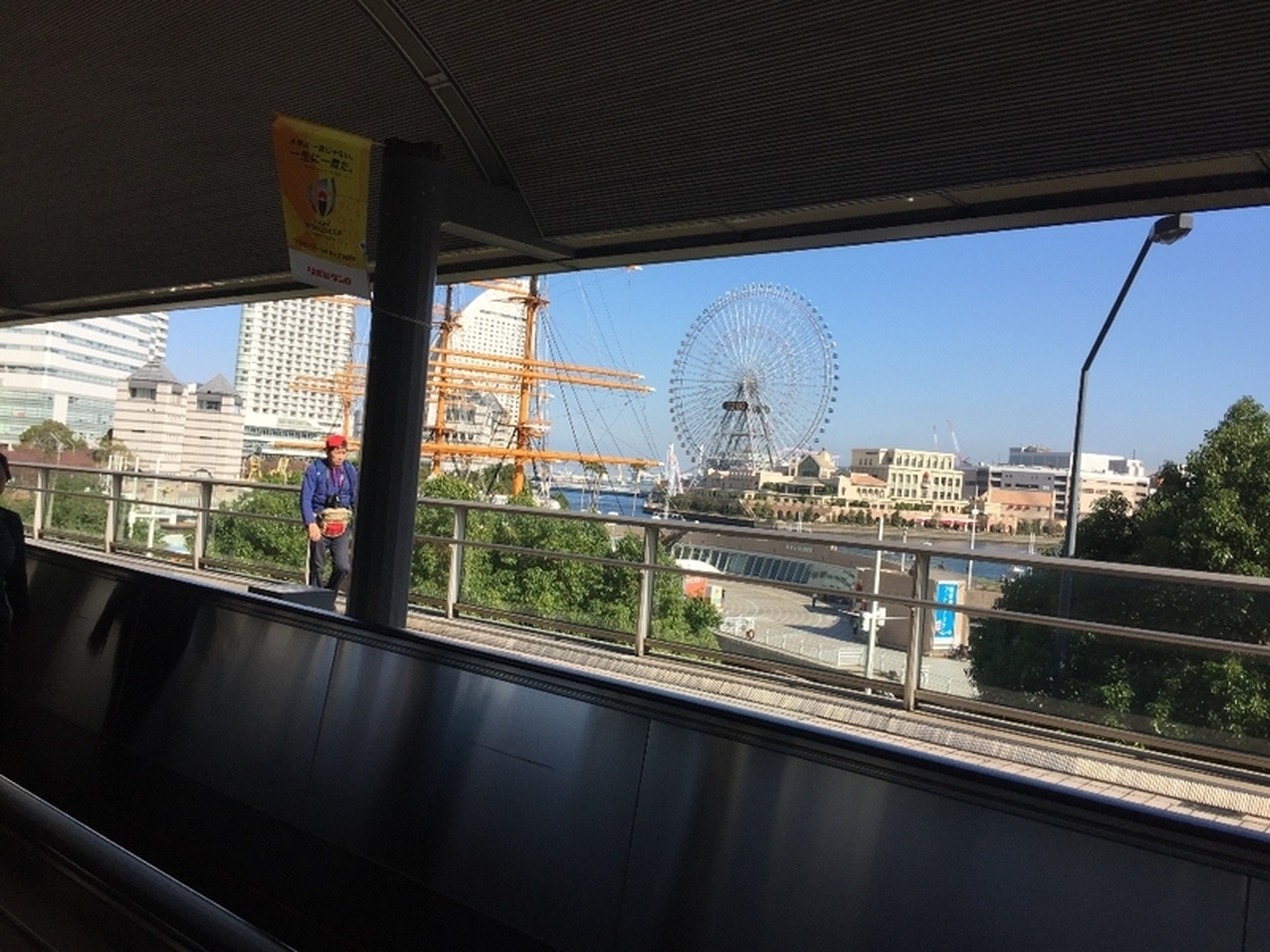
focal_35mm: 29
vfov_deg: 48.2
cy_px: 476
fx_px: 1064
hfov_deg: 61.7
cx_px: 635
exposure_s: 1/1980
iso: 32
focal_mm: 4.15
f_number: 2.2
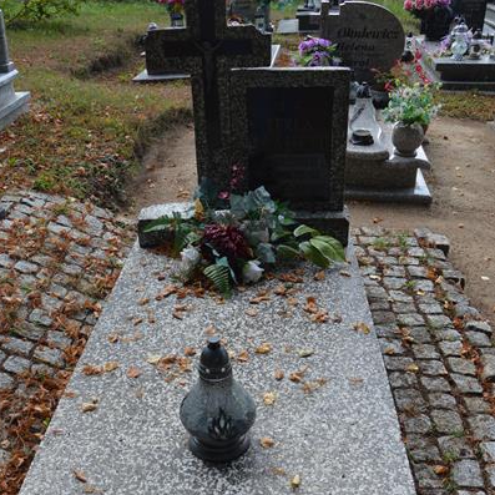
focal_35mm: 37
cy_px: 338
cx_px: 231
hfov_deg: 44.9
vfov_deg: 44.1
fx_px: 599
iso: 100
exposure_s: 1/160
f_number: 6.3
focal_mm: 18
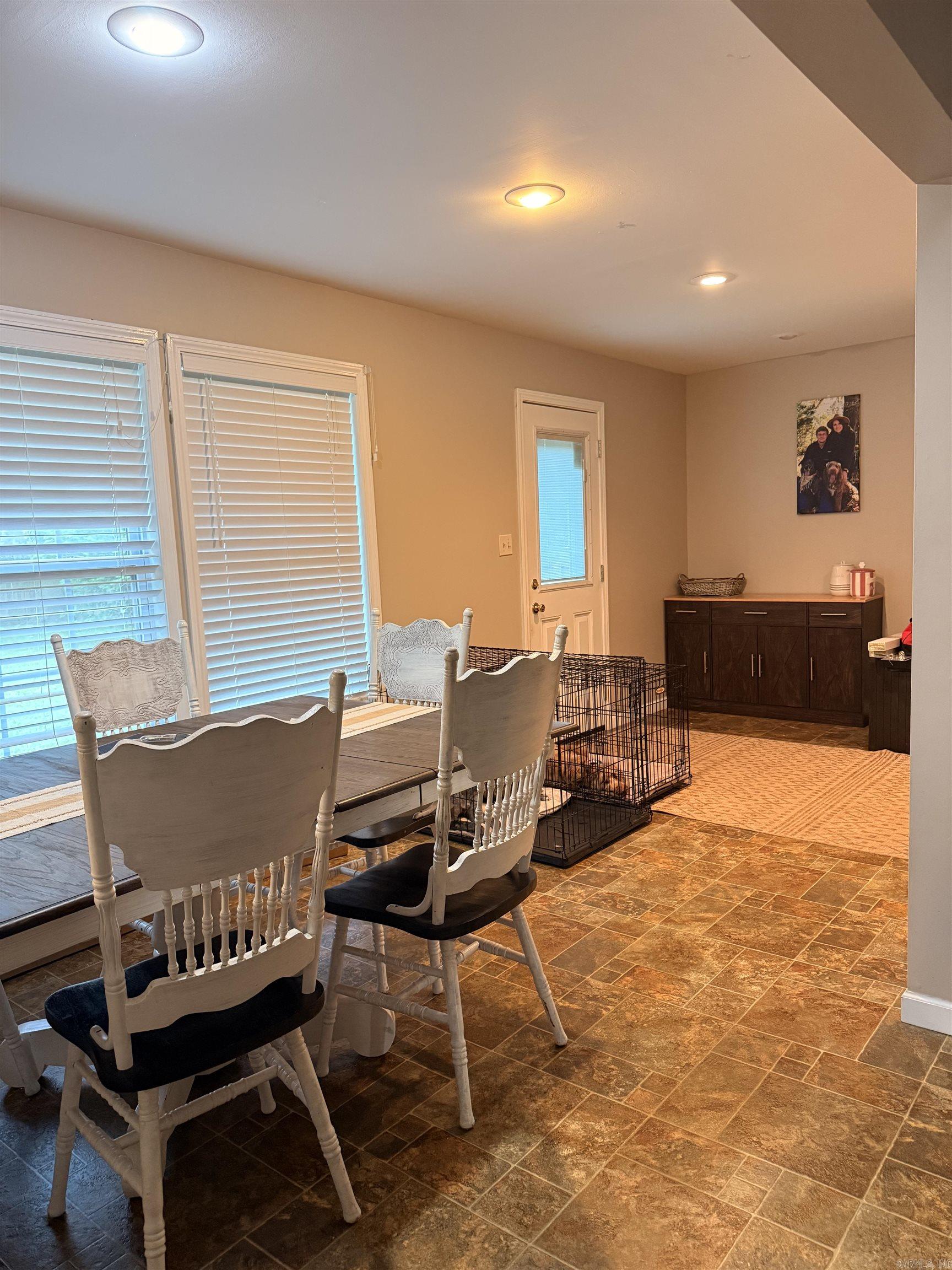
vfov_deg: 71.6
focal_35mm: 24
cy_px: 635
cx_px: 476
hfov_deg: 56.8
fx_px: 880
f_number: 1.78
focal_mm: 6.76
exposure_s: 1/60
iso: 400
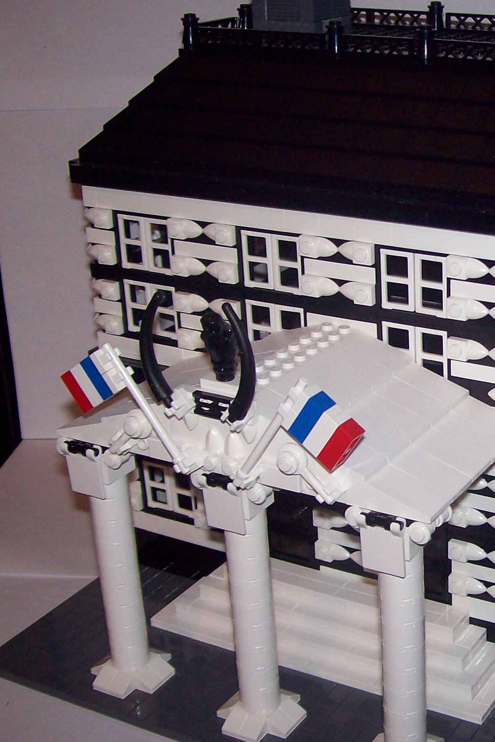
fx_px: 1238
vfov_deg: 33.4
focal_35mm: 60
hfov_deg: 21.9
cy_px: 355
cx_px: 476
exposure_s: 1/64
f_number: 2.7
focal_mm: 6
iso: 80
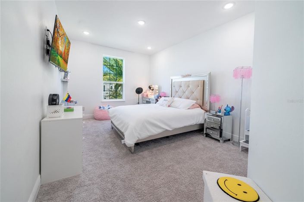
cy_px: 101
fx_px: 110
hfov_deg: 108.3
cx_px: 152
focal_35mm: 13
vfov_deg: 85.4
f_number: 7.1
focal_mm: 13
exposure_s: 1/250
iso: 250
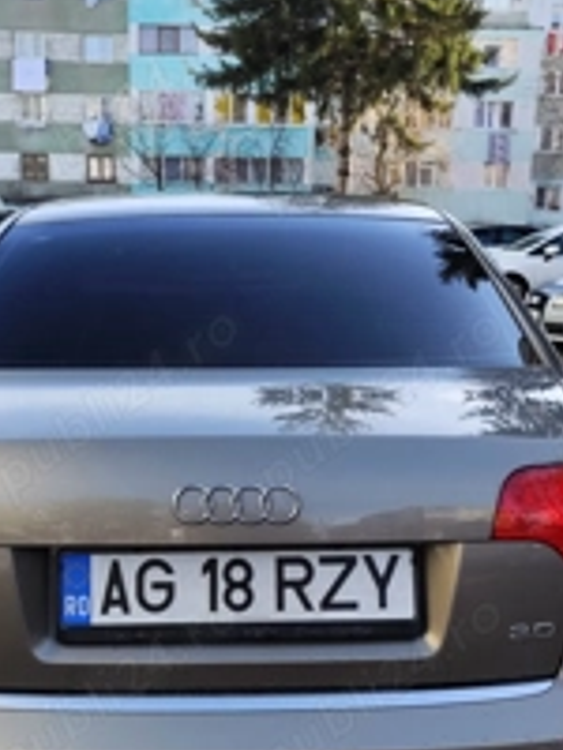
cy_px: 465
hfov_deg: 31.5
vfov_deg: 41.0
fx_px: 998
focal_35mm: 46
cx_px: 248
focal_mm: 6.19
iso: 50
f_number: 1.65
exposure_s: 1/640
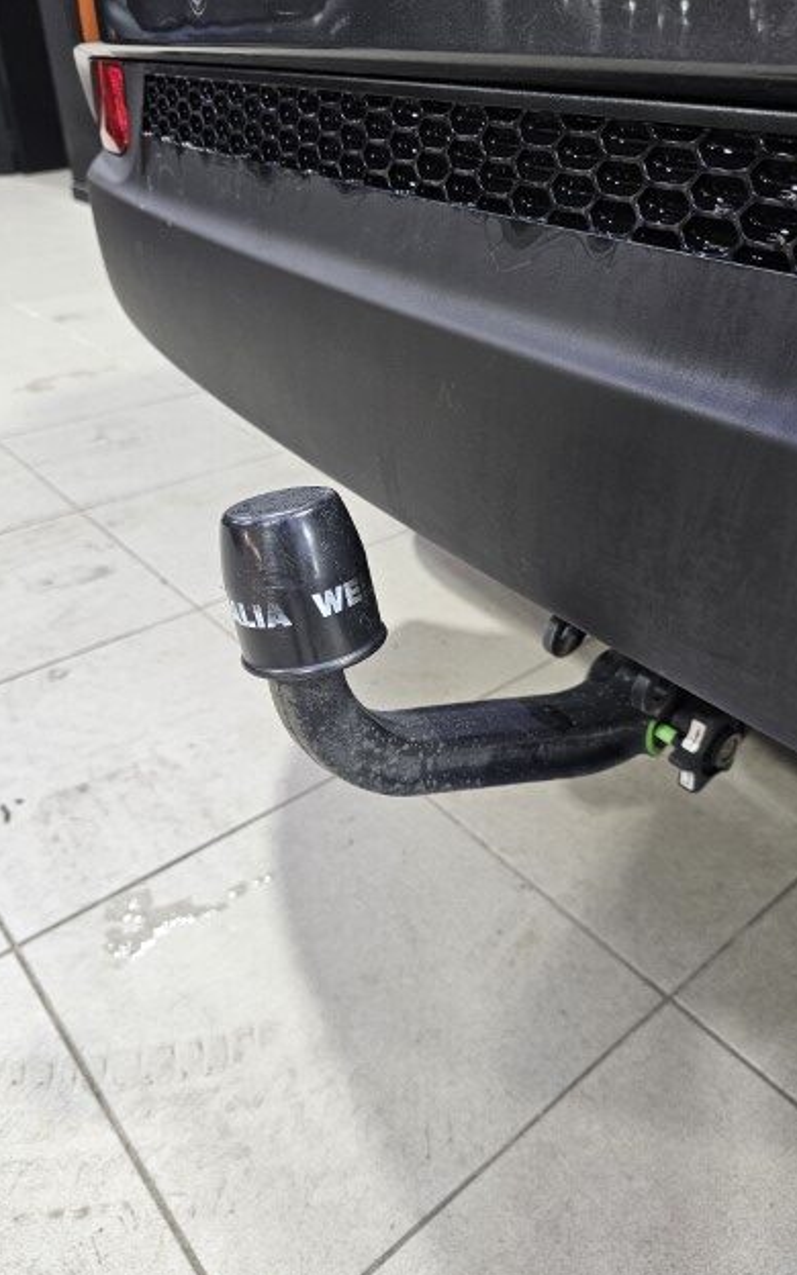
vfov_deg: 72.5
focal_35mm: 25
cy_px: 650
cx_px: 419
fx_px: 869
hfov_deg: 49.3
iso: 250
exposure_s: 1/100
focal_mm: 6.3
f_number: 1.7
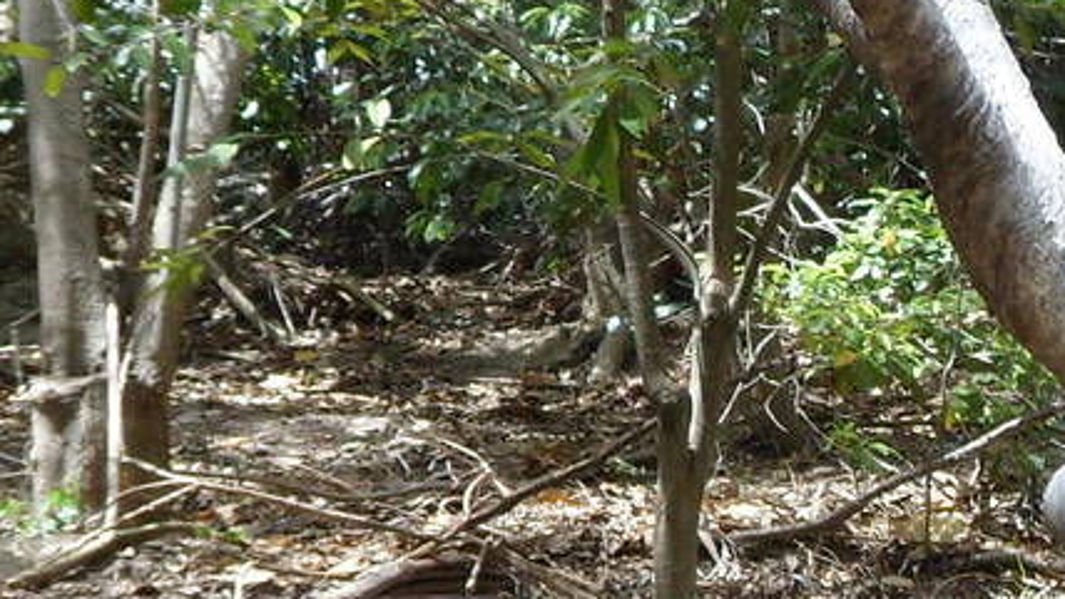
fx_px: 7824
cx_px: 1433
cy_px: 482
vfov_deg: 4.4
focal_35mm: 277
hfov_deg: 7.7
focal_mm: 10.6
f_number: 4.7
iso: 80
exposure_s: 1/60
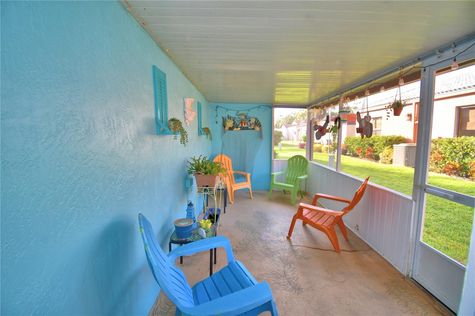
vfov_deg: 77.3
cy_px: 158
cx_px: 238
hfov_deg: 100.4
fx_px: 198
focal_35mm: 15
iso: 200
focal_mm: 10
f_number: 4.5
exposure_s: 1/60
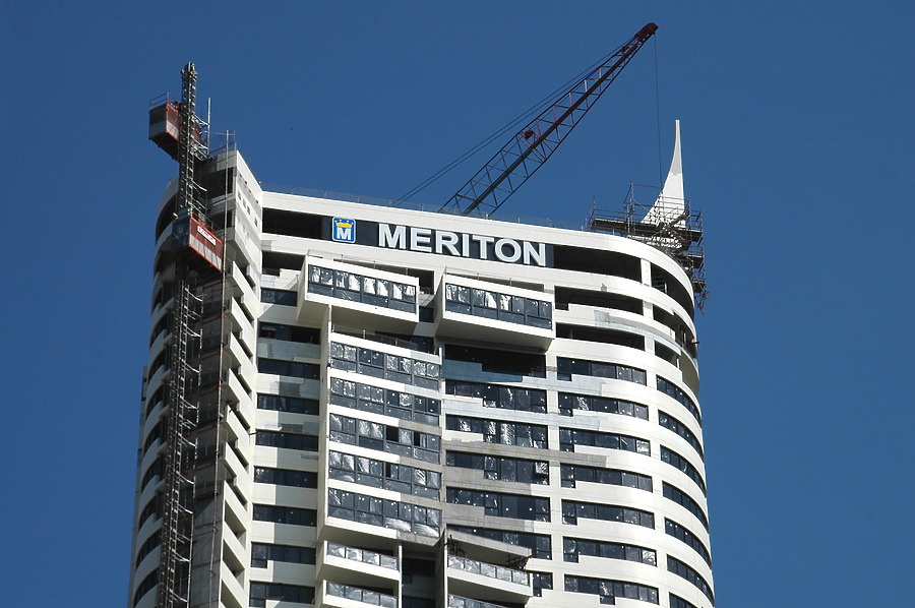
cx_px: 458
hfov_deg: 16.1
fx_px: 3237
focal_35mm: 128
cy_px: 304
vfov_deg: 10.7
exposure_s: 1/500
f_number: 11
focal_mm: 85
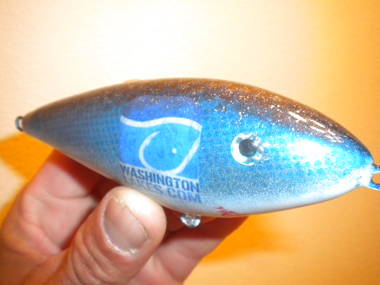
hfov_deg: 52.6
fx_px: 384
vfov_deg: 40.7
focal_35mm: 35
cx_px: 190
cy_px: 142
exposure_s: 1/30
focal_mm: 6.3
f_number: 4.6
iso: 400
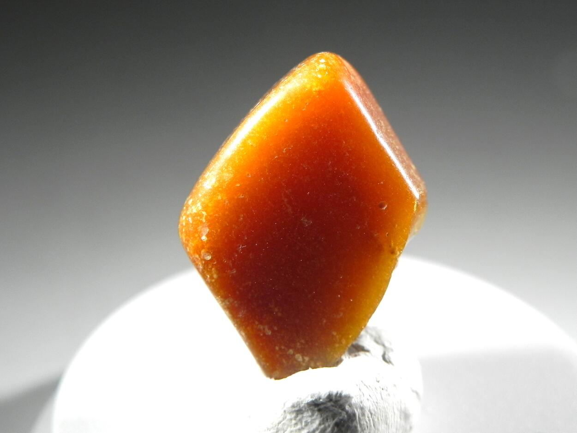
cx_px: 288
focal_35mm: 95
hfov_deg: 20.6
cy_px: 216
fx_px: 1584
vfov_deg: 15.6
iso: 160
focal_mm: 16.9
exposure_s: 1/185
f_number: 4
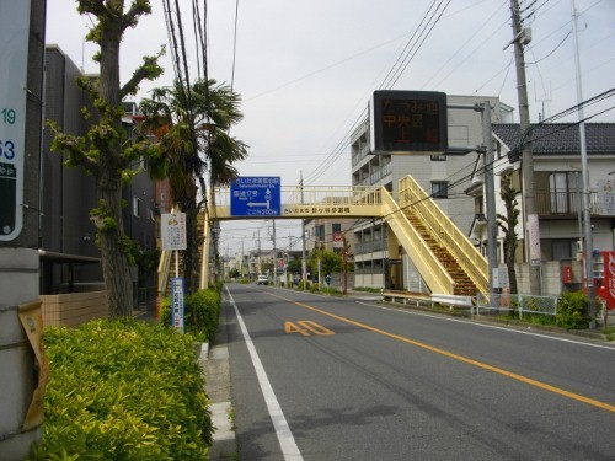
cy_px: 230
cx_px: 308
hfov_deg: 56.8
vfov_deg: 44.2
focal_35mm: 32
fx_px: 569
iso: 100
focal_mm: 5.7
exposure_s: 1/500
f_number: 5.5
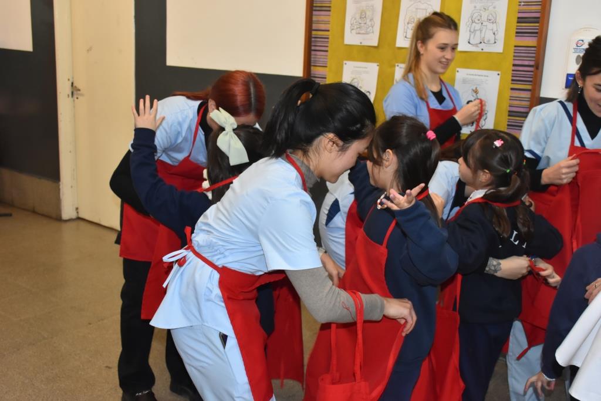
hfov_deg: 47.9
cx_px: 300
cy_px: 200
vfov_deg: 33.0
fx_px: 676
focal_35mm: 40
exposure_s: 1/100
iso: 1600
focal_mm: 27
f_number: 5.6
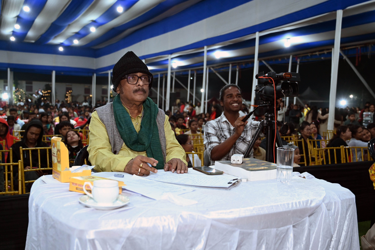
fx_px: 375
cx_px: 188
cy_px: 125
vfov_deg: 36.8
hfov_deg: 53.2
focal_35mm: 36
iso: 2000
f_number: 4
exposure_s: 1/80
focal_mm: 36
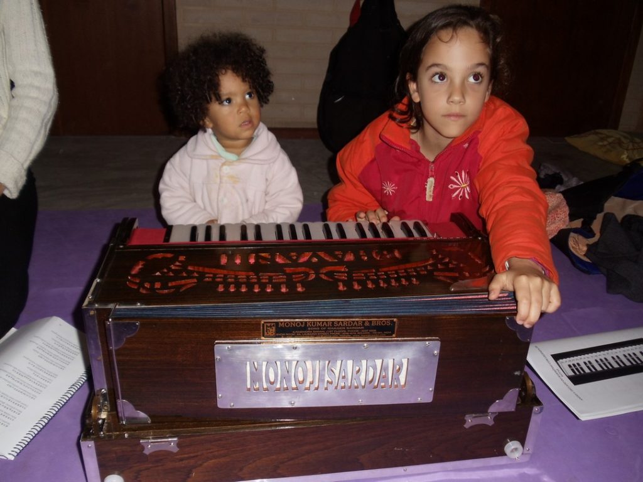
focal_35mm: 44
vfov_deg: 32.9
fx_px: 817
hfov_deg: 42.9
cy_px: 241
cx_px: 322
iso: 100
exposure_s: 1/30
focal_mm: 6
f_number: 3.5
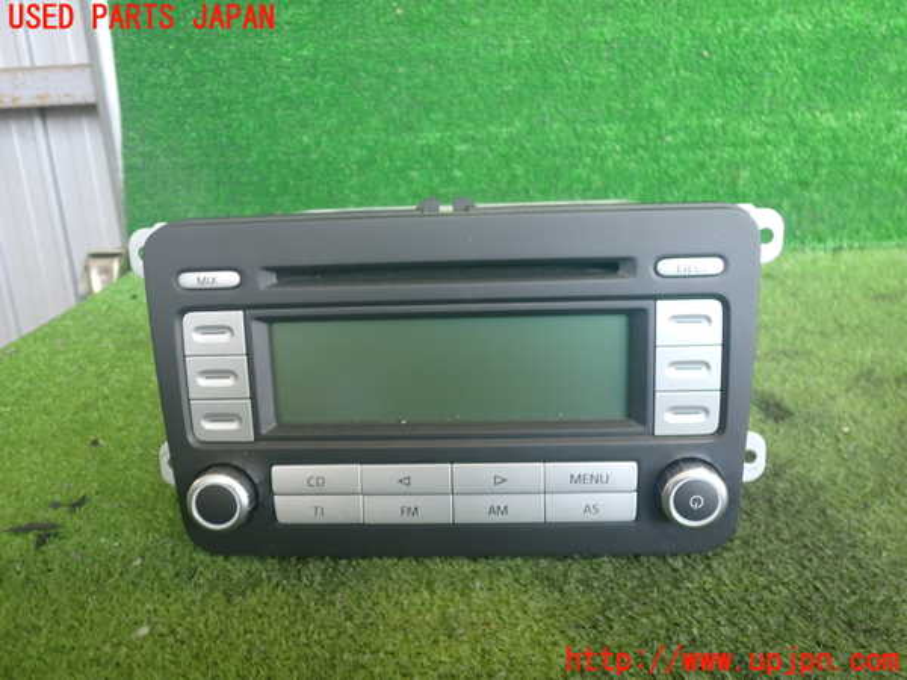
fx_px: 786
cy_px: 340
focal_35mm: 30
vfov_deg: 46.8
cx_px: 454
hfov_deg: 60.0
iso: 200
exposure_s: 1/40
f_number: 2.3
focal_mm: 5.4
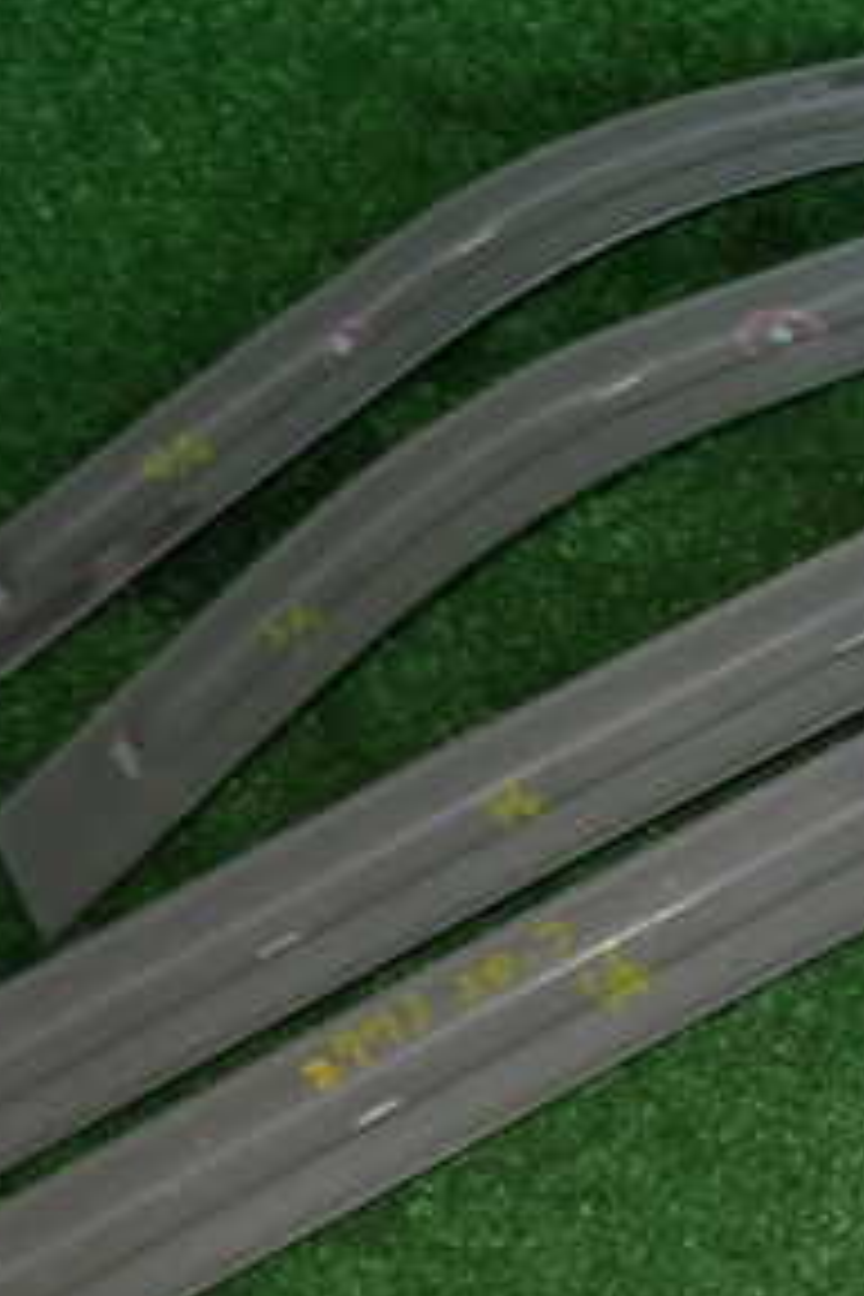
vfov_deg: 31.0
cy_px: 675
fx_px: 2340
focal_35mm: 65
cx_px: 918
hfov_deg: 20.1
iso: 160
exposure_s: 1/30
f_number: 6.3
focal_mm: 5.4
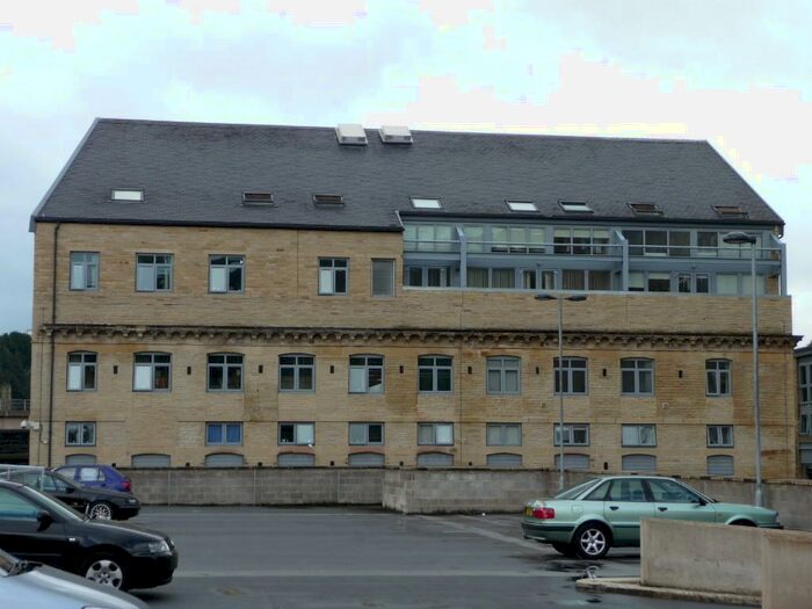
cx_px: 406
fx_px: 1572
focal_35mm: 67
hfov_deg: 29.0
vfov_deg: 21.9
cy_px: 304
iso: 100
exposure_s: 1/250
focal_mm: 11.3
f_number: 4.5
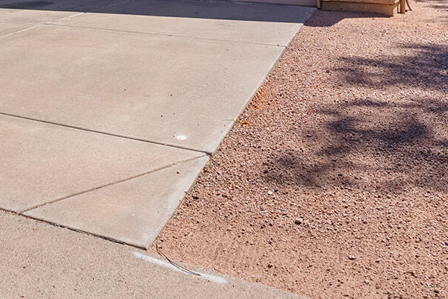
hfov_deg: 33.4
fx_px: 697
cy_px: -92
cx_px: 28
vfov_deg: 21.8
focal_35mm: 56
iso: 100
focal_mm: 21
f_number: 8
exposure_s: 1/80
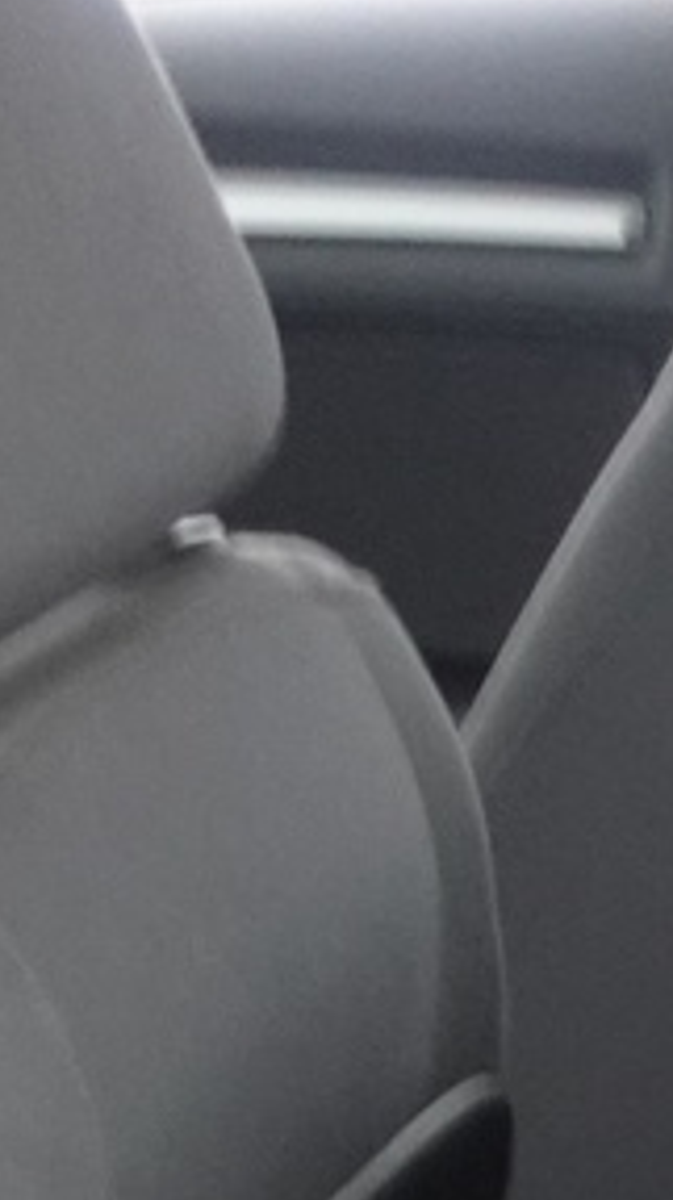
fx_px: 4514
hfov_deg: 7.7
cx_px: 1831
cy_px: 1957
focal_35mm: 142
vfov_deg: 13.9
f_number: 1.8
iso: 800
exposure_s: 1/15
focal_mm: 9.4
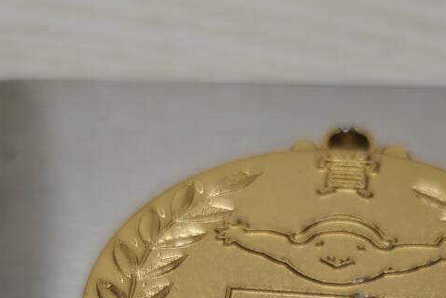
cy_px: 617
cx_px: 390
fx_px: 1301
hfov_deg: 19.1
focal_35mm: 105
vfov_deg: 11.6
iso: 50
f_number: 1.6
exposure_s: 1/100
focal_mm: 7.62
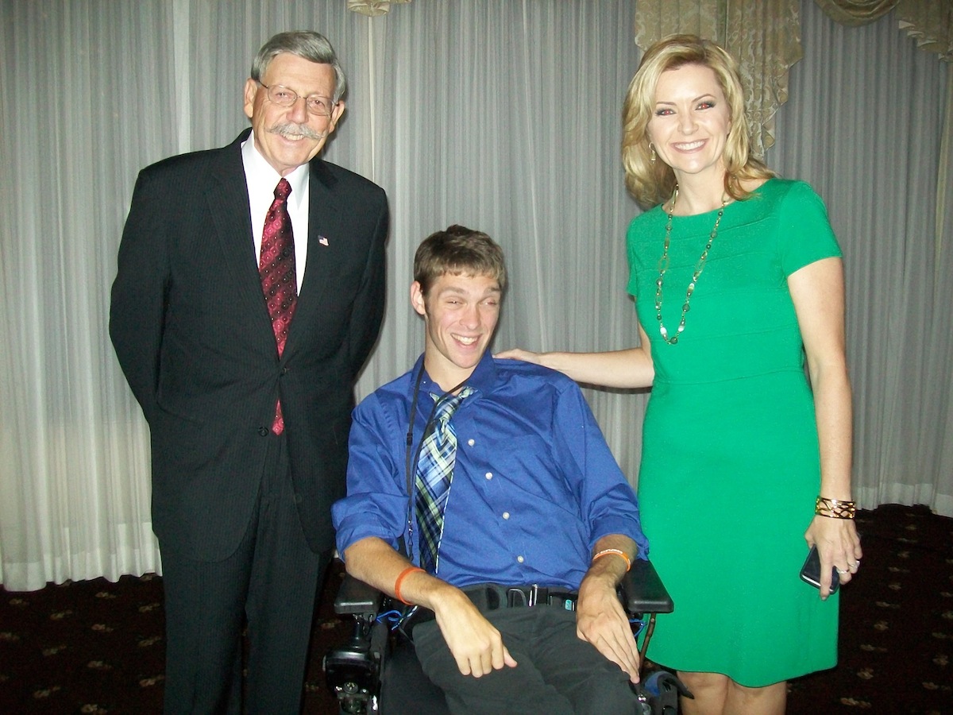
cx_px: 476
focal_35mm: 36
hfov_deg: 51.4
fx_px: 991
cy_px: 358
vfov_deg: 39.7
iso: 200
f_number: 2.7
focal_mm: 6
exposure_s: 1/125
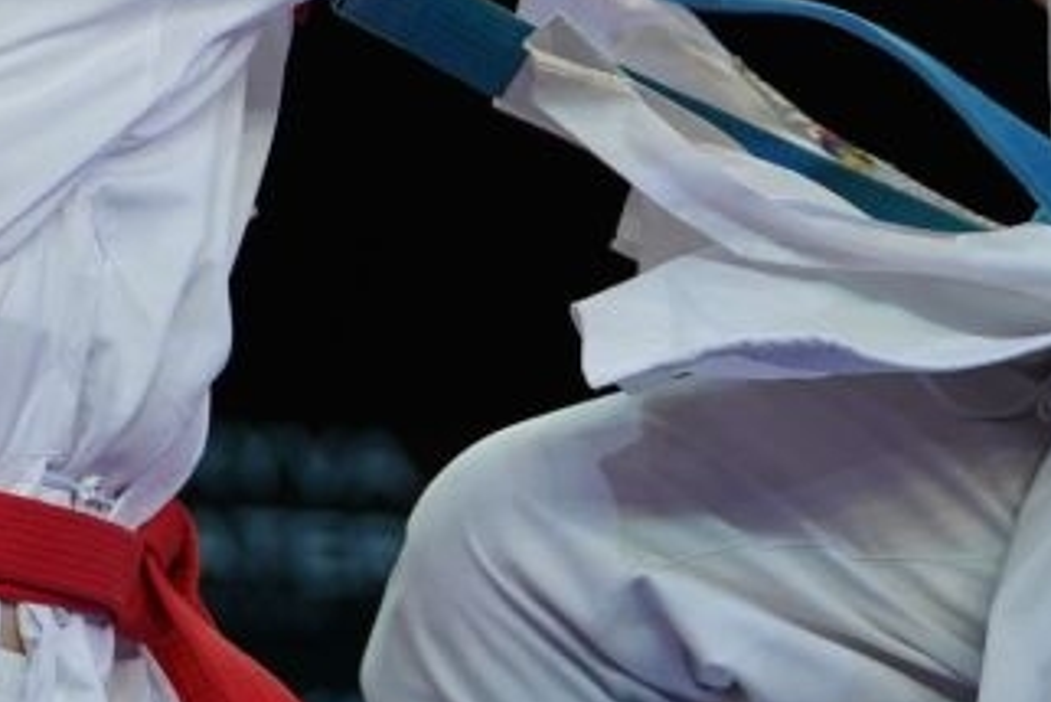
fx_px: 29995
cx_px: 630
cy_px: 343
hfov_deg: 2.0
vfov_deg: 1.3
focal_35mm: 1027
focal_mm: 184
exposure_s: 1/1000
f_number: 2.8
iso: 640
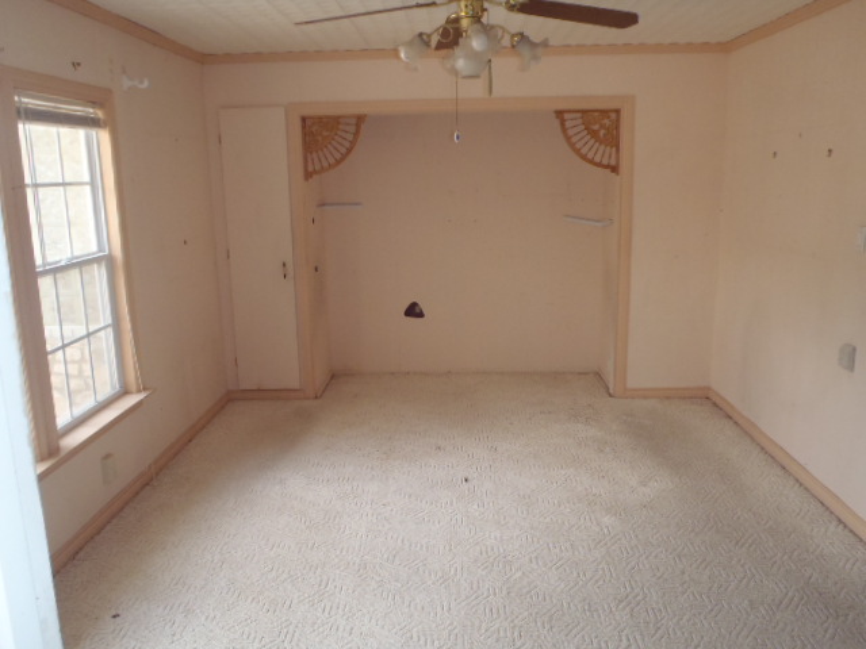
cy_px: 324
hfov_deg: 63.4
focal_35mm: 28
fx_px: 700
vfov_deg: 49.7
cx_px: 433
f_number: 3.9
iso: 250
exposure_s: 1/60
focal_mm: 5
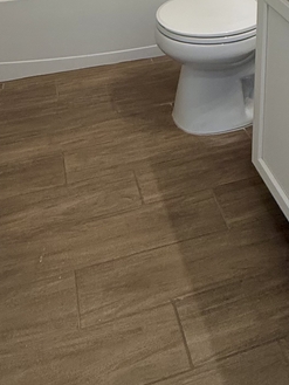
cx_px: 176
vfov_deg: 31.8
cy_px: -112
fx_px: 512
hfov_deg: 31.4
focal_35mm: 46
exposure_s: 1/120
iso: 320
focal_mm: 2.22
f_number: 2.2
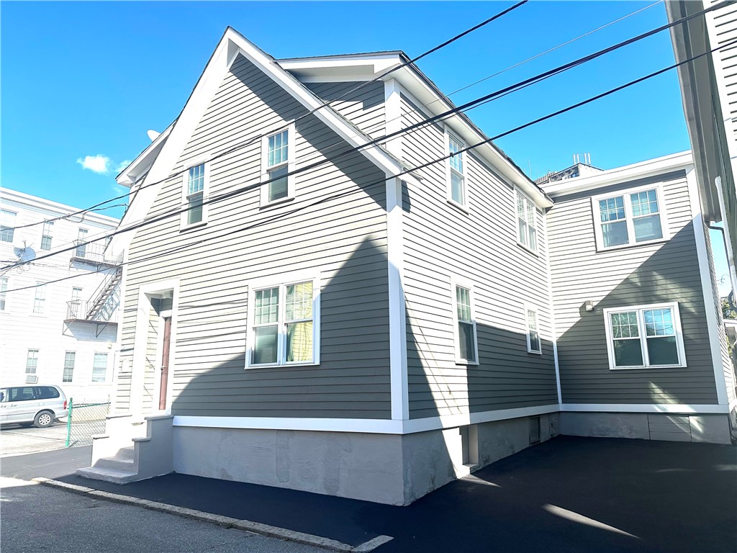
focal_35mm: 24
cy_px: 276
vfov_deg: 56.8
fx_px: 511
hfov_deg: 71.6
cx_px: 368
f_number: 1.78
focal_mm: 6.86
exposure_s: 1/5263
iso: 80
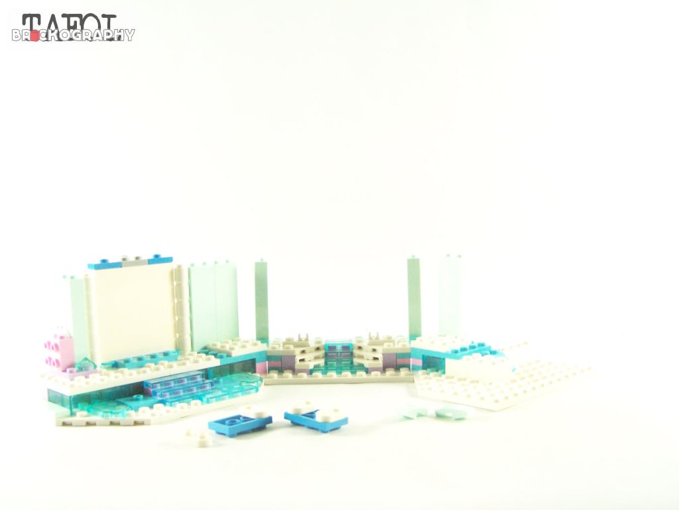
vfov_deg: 36.0
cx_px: 340
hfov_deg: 46.8
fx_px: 785
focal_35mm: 40
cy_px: 255
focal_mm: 6.7
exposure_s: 1/60
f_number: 3.2
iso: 400
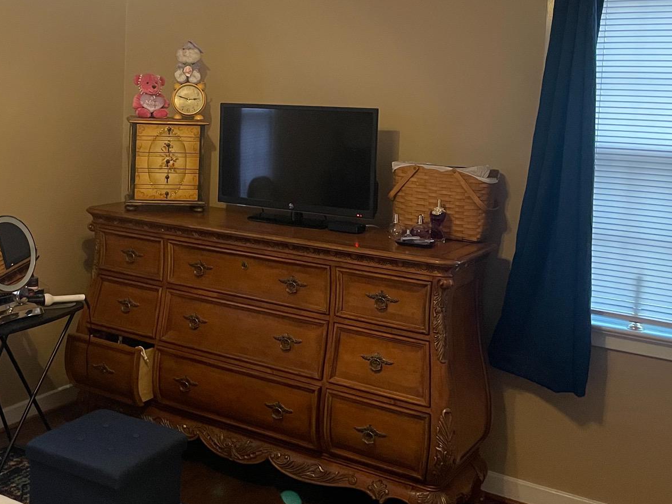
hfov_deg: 41.4
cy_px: 170
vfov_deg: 31.9
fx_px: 873
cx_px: 211
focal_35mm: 45
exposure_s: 1/60
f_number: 1.6
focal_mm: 4.2
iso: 500
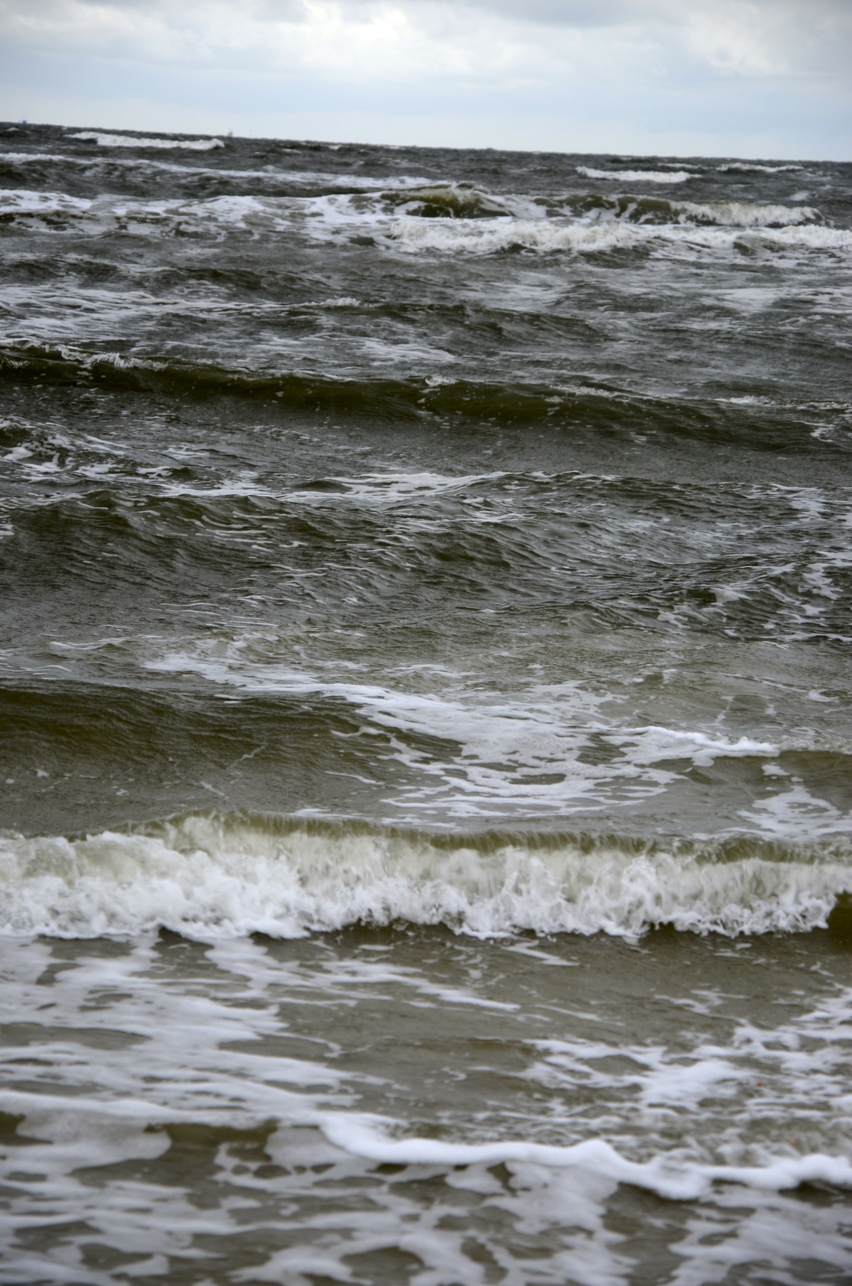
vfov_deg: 17.1
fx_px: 4279
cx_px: 426
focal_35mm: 120
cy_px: 643
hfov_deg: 11.4
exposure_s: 1/100
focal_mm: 80
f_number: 5.3
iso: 100
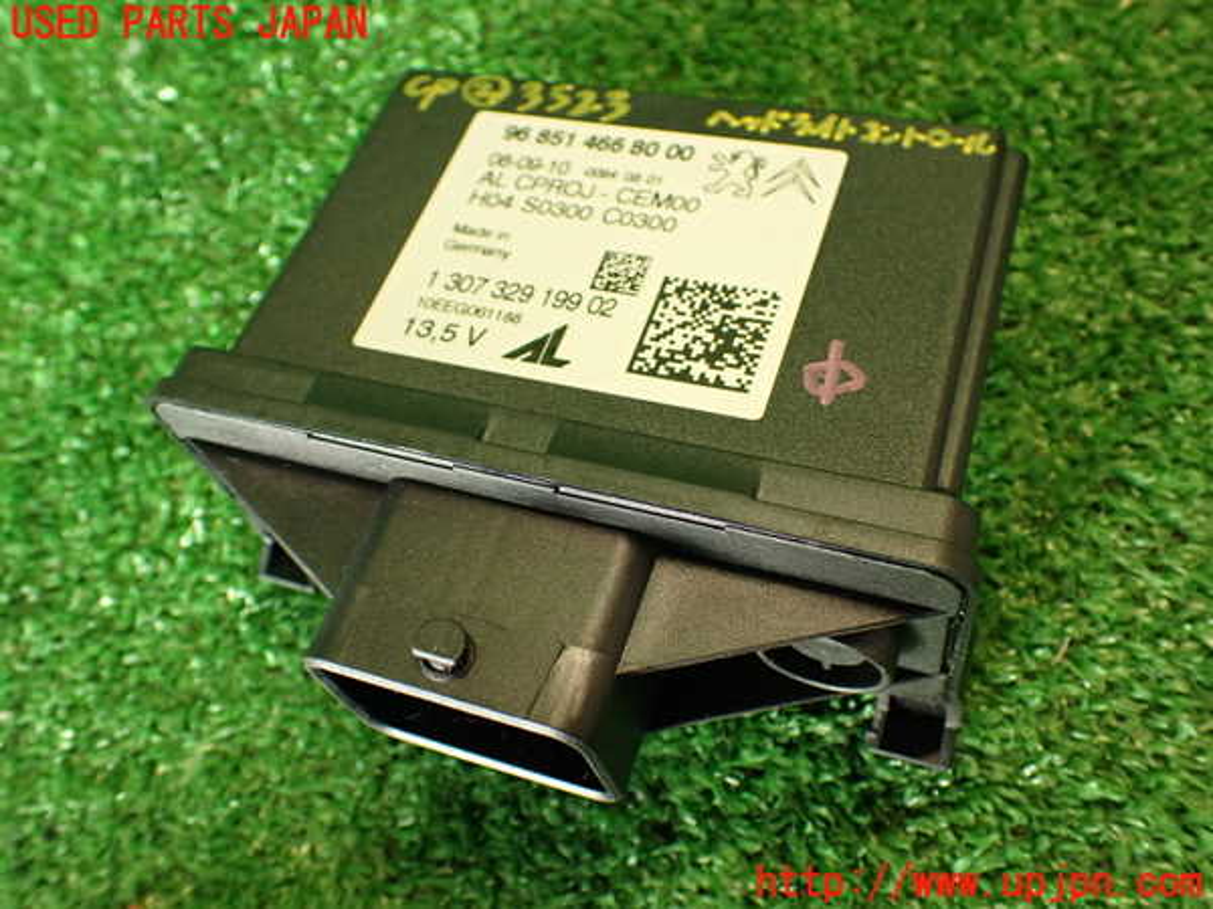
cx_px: 606
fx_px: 1121
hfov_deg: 56.8
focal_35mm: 32
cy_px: 454
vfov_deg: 44.2
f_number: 2.4
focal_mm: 5.79
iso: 250
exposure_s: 1/30
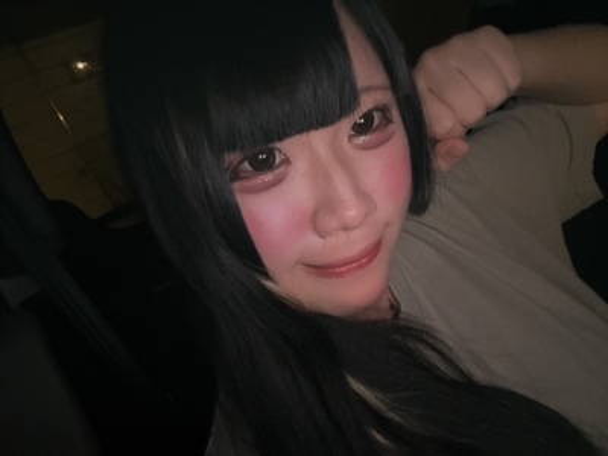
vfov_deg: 58.9
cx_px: 304
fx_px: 404
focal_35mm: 23
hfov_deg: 73.9
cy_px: 228
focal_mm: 2.69
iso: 500
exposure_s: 1/20
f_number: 1.9
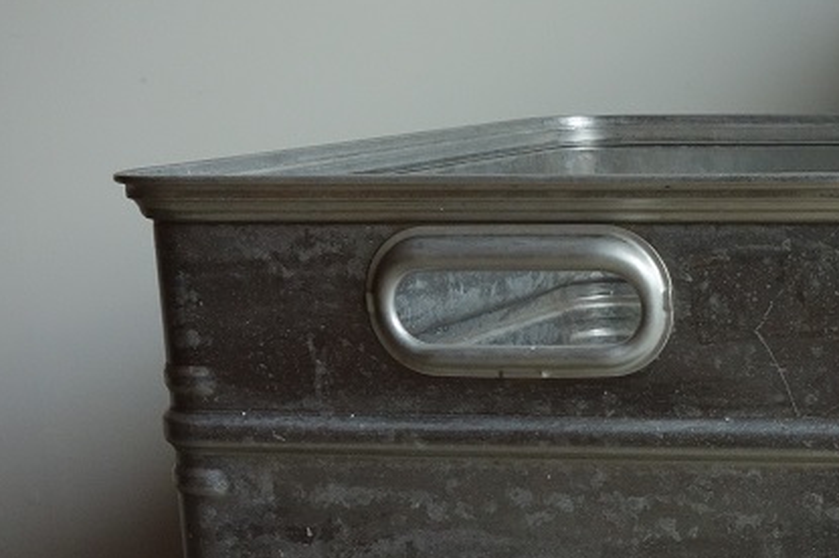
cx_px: 1066
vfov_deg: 13.1
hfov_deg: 18.6
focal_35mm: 103
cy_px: 532
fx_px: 2399
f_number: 4.5
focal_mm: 14.4
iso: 500
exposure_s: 1/40
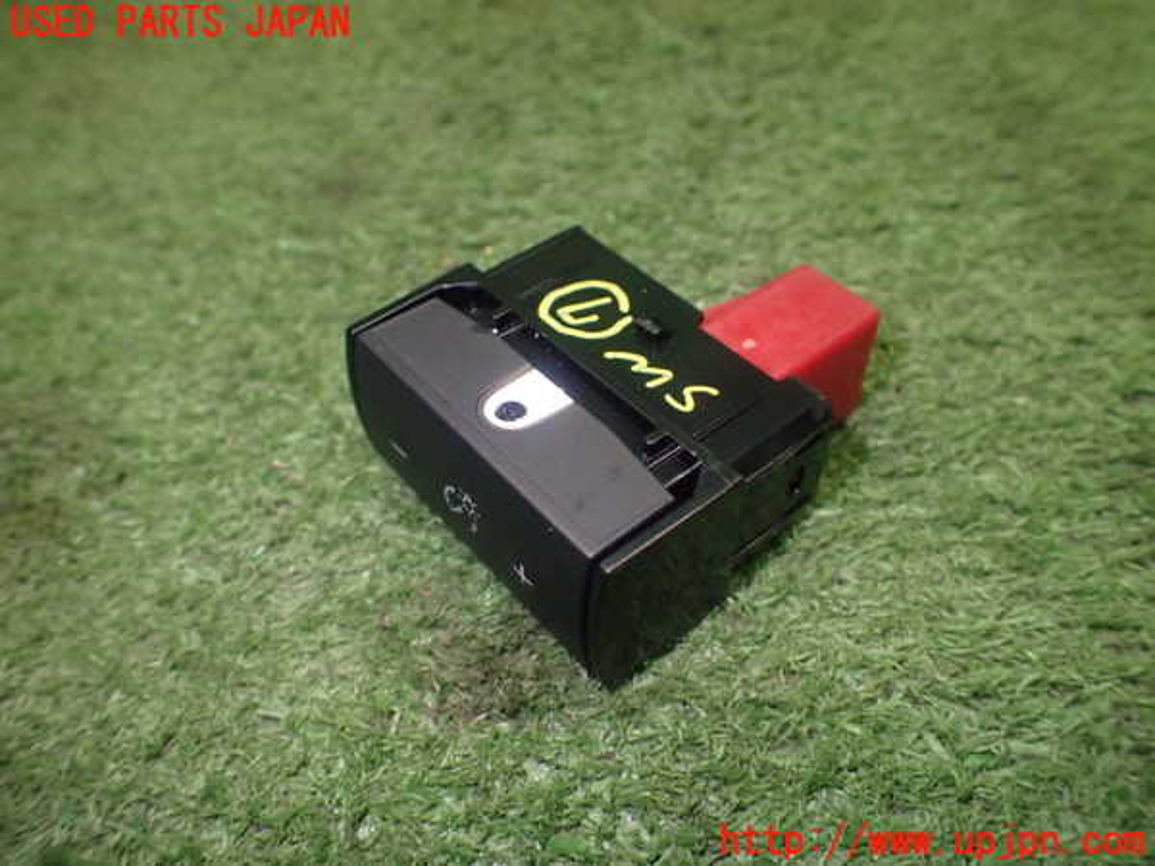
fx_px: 1001
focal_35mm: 30
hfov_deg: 60.0
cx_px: 578
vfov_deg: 46.8
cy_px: 433
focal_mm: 5.4
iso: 500
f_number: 2.3
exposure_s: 1/125
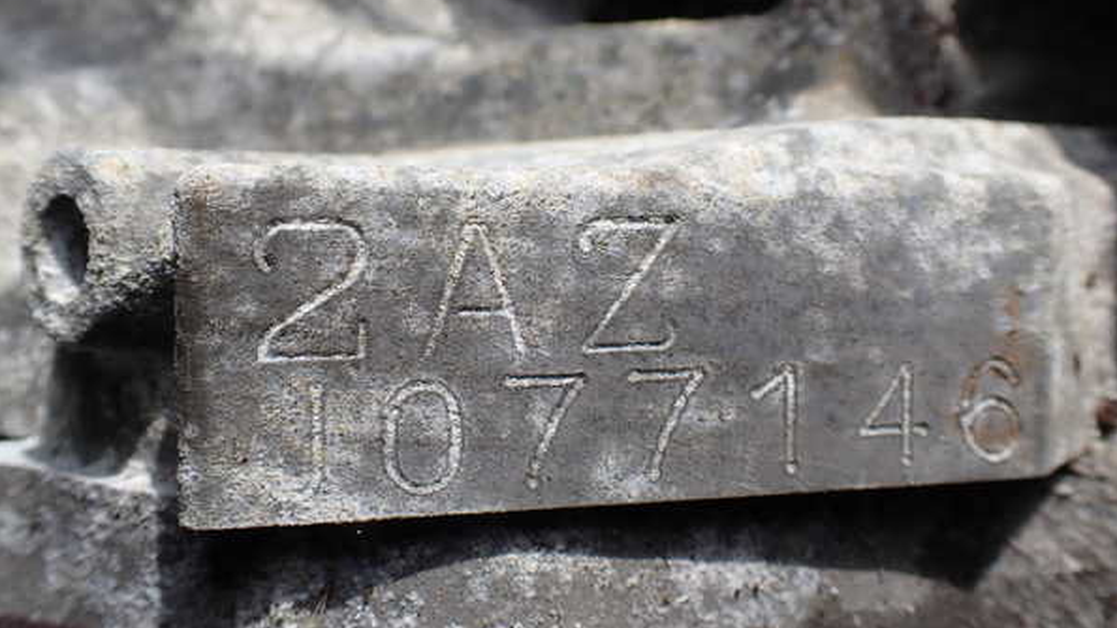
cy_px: 273
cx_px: 560
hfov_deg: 59.5
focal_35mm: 33
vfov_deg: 35.6
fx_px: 977
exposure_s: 1/1000
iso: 100
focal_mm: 5.4
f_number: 3.2
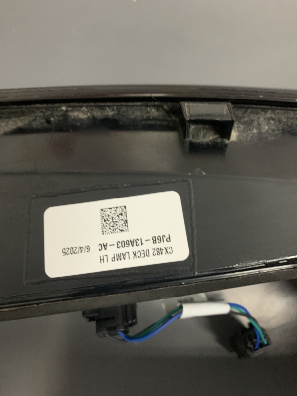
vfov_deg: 67.3
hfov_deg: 53.1
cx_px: 148
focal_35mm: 26
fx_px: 297
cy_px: 198
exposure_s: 1/30
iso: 500
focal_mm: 4.25
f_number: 1.8
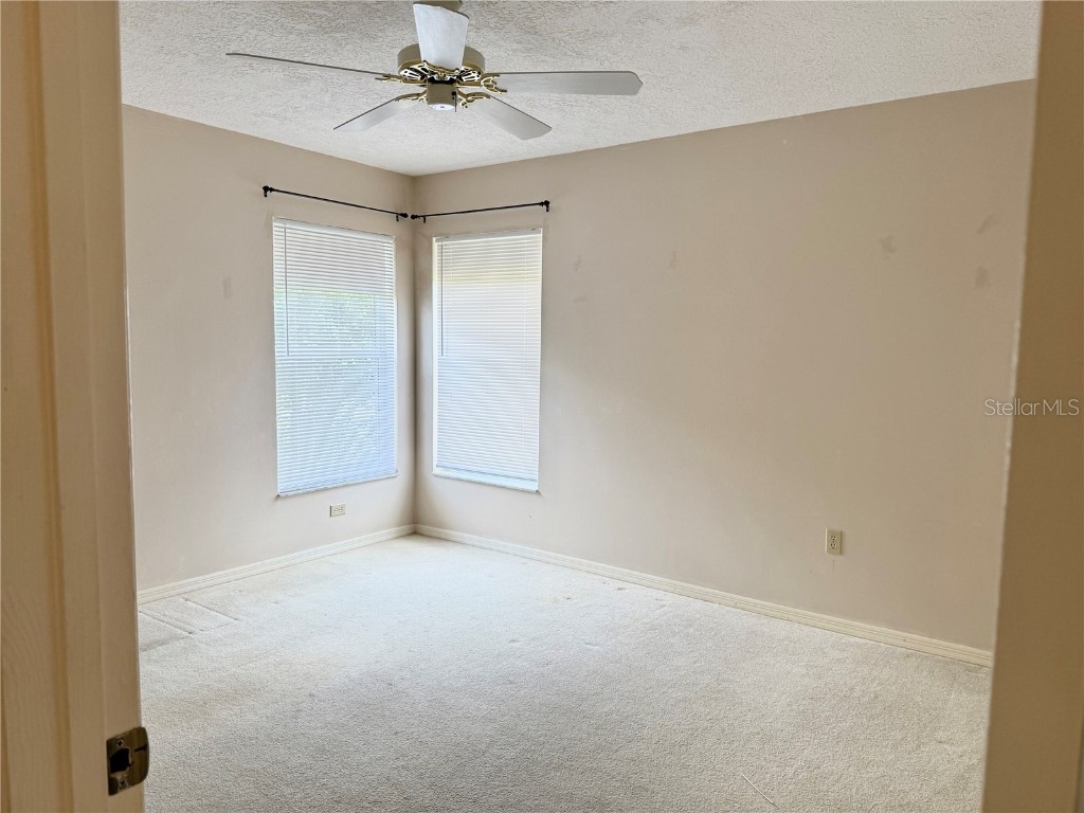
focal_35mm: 24
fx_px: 752
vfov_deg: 56.8
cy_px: 406
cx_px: 542
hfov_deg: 71.6
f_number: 1.78
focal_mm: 6.76
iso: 80
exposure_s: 1/144
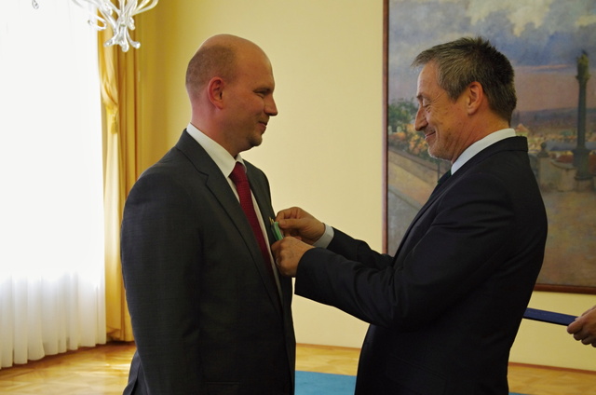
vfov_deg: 17.1
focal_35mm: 80
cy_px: 198
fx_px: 1314
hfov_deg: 25.6
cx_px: 298
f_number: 8
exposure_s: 1/100
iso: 1600
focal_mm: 53
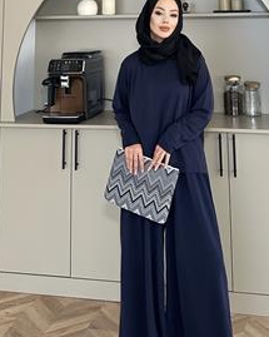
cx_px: 170
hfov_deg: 40.8
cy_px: 147
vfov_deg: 50.2
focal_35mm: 36
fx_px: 358
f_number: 1.78
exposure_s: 1/121
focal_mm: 6.86
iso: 200
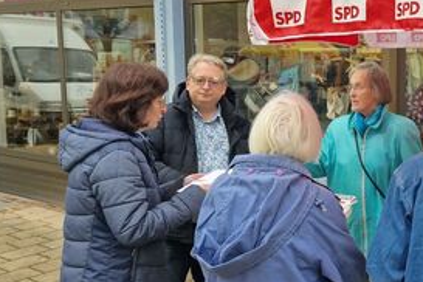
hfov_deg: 36.1
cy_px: 141
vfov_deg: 27.5
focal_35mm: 49
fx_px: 576
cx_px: 428
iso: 50
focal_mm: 5.4
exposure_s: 1/180
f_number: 1.8
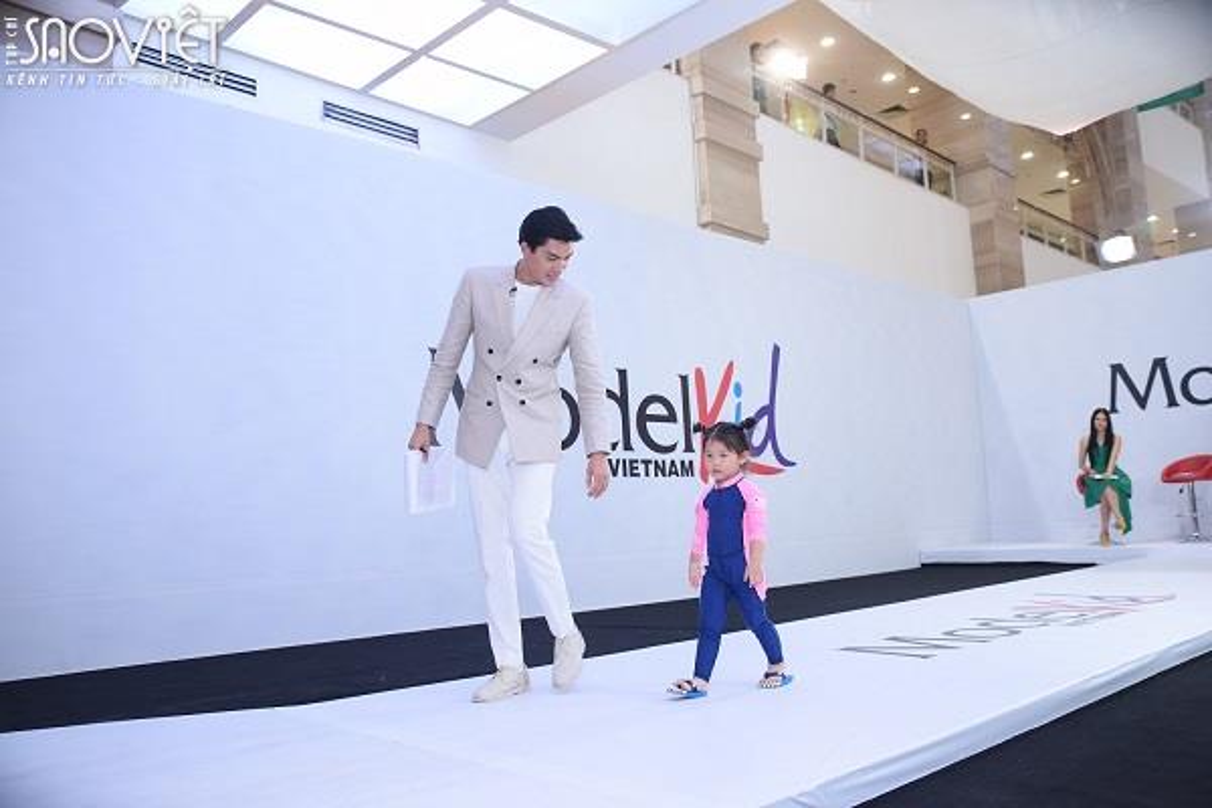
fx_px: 1010
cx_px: 606
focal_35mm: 30
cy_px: 404
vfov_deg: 43.6
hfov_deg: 61.9
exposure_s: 1/200
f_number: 4
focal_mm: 30
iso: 1000
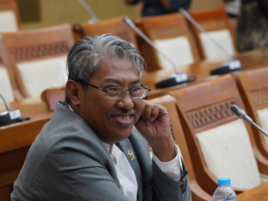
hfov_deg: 11.1
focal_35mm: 178
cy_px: 100
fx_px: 1378
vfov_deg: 8.3
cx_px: 142
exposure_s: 1/160
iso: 5000
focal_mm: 164
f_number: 7.1
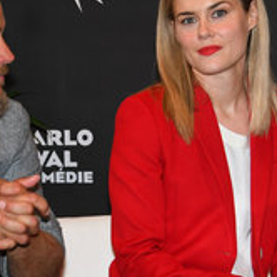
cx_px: 87
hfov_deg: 6.2
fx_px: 2553
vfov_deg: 6.2
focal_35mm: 282
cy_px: 126
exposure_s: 1/160
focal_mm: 92
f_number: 5.6
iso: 1600
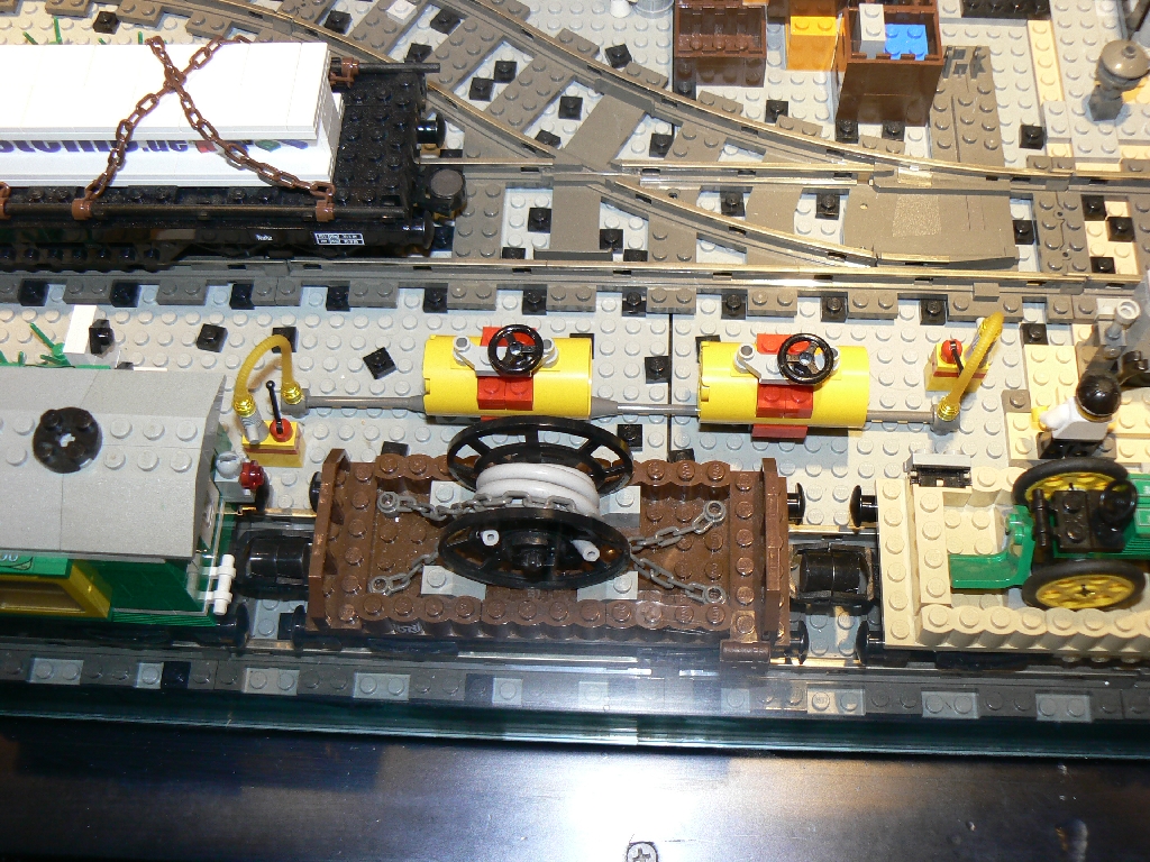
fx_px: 1395
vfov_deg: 34.3
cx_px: 575
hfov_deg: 44.8
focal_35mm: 42
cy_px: 431
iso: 100
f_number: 2.8
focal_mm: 7
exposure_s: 1/30
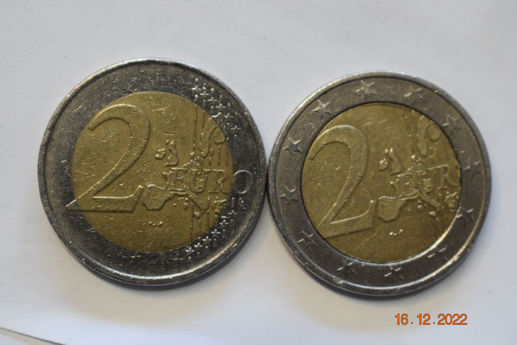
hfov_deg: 24.6
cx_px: 258
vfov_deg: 16.6
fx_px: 1185
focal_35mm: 82
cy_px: 172
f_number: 5.6
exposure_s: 1/125
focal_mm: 55
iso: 2800
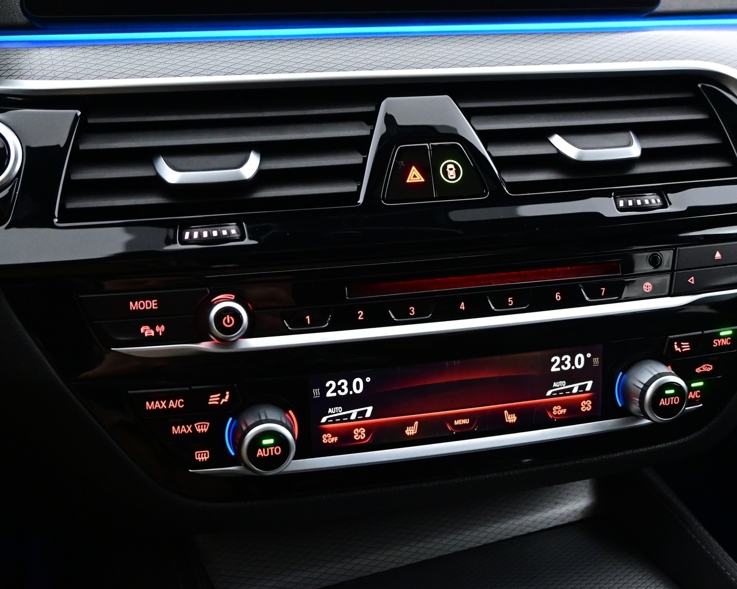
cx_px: 370
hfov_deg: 44.9
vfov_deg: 36.6
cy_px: 299
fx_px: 892
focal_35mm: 41
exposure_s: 1/25
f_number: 4
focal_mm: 22.5
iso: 4000
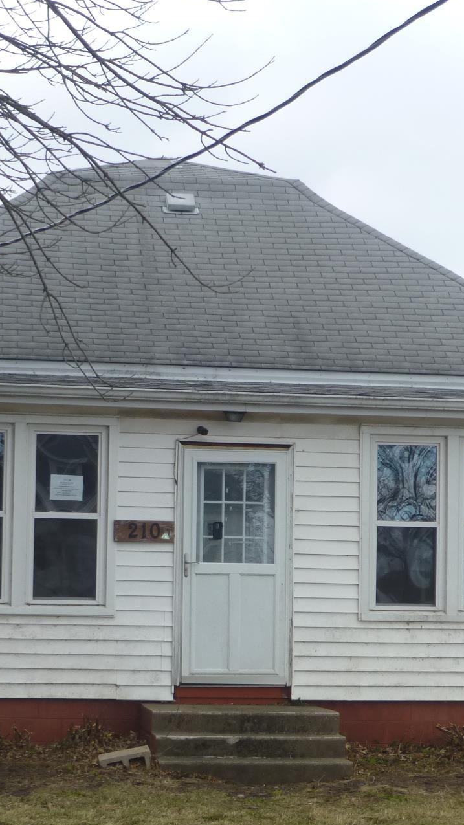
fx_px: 1685
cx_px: 181
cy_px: 481
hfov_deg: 15.7
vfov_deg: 27.5
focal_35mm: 77
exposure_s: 1/200
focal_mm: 7.9
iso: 100
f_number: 4.1
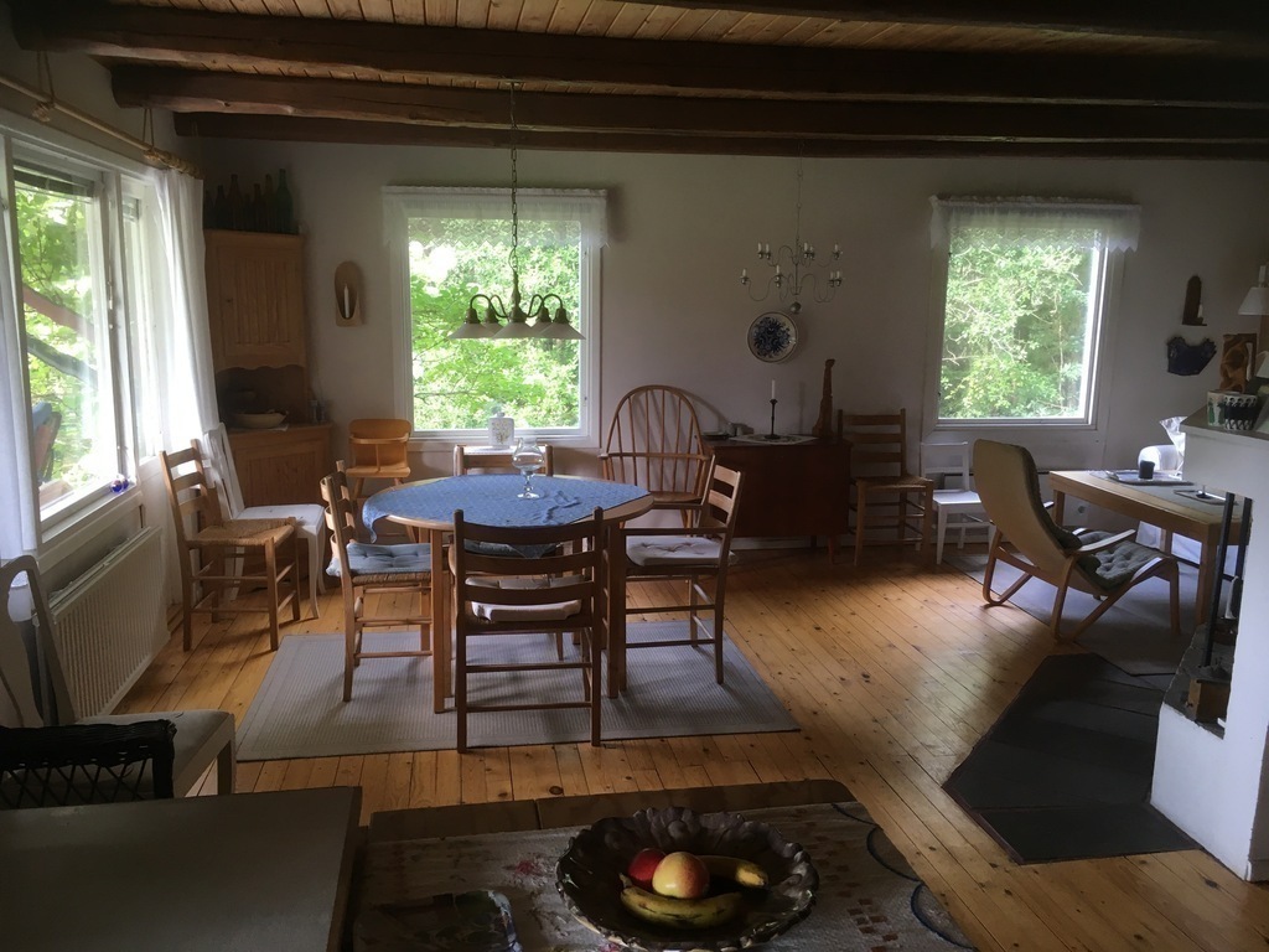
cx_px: 634
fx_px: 1063
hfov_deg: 61.7
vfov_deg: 48.2
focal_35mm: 29
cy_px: 476
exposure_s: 1/33
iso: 40
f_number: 2.2
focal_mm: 4.15
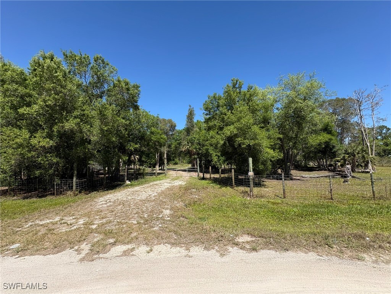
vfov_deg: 85.7
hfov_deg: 102.1
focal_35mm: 14
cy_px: 147
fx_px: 158
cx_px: 196
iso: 50
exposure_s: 1/1094
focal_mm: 2.22
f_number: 2.2
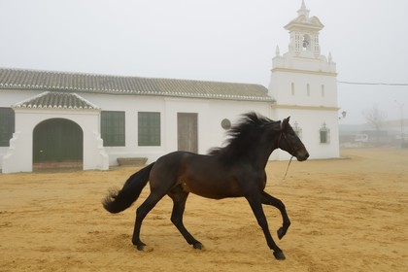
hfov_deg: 60.3
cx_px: 204
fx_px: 351
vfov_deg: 42.3
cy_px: 136
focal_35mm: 31
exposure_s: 1/640
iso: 800
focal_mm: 31
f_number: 7.1
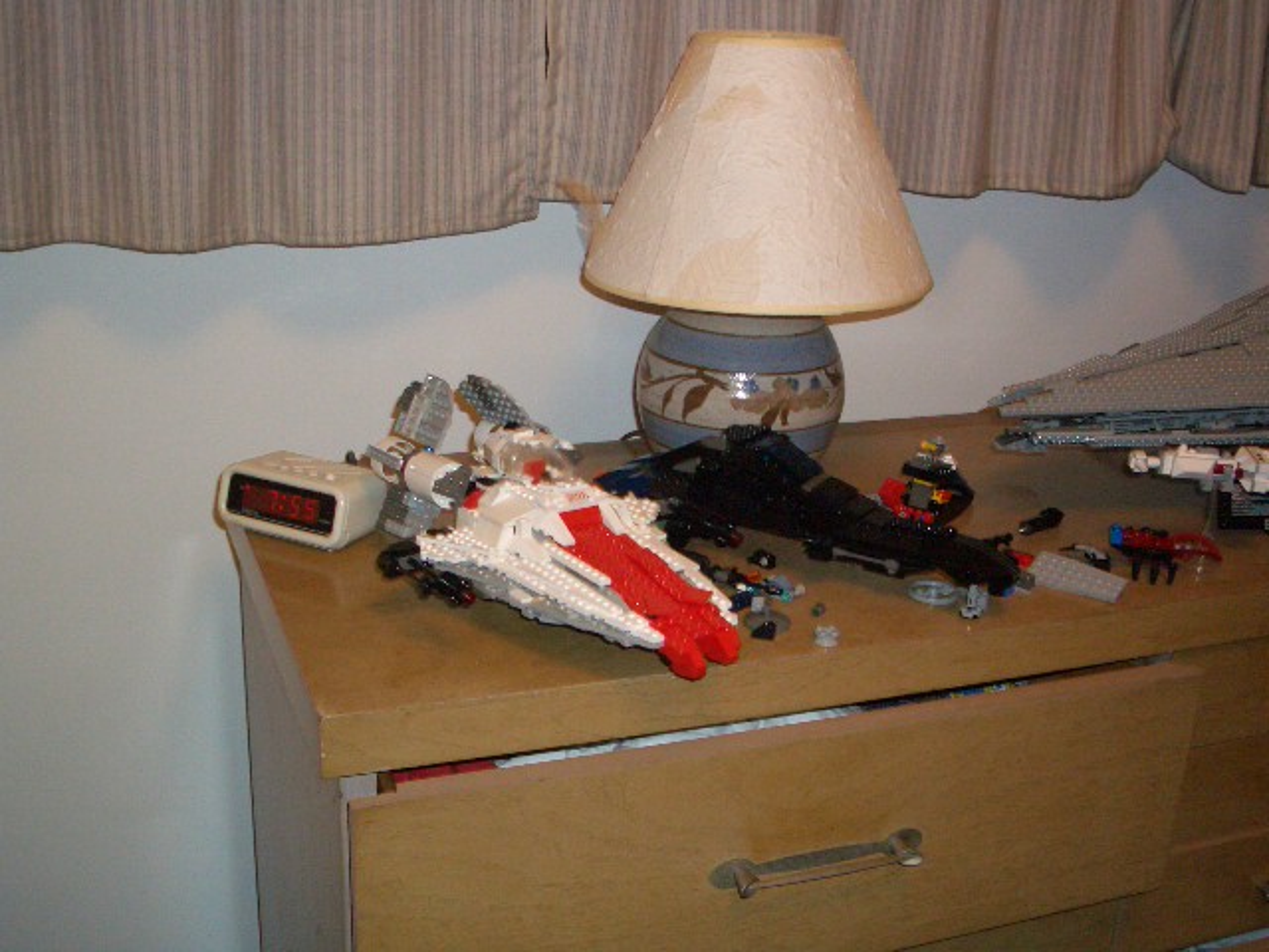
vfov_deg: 35.1
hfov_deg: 45.8
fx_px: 1503
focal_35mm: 41
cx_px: 634
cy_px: 476
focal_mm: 6.8
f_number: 2.8
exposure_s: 1/60
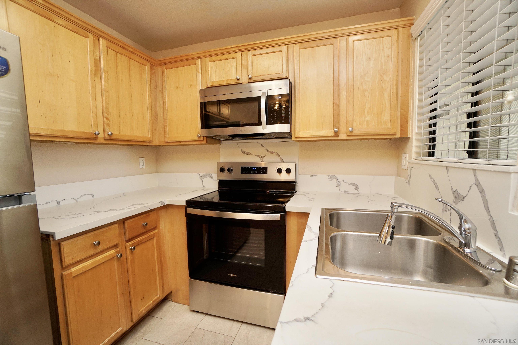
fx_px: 216
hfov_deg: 100.4
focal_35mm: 15
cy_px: 172
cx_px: 259
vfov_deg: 77.3
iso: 400
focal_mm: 10
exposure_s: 1/160
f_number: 4
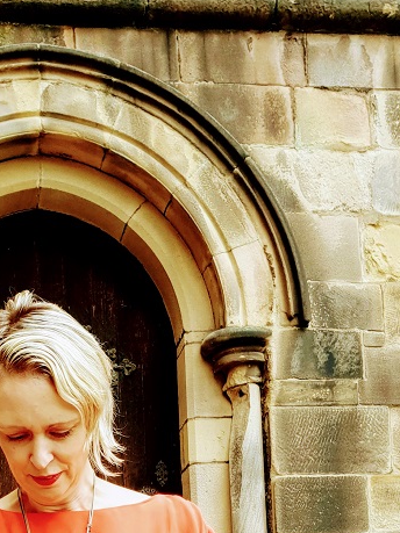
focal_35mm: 68
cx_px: 110
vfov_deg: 25.5
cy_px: 646
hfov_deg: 21.5
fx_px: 1048
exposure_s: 1/351
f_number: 2.4
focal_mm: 4.3
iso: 50
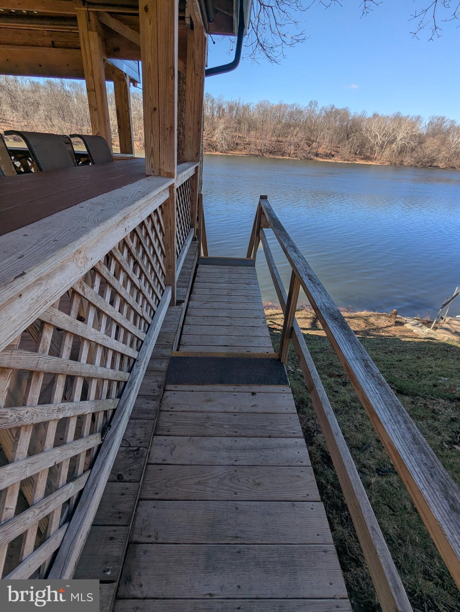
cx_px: 230
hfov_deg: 78.2
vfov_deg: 94.4
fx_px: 283
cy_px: 306
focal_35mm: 16
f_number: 2.2
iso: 49
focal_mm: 2.35
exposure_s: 1/877
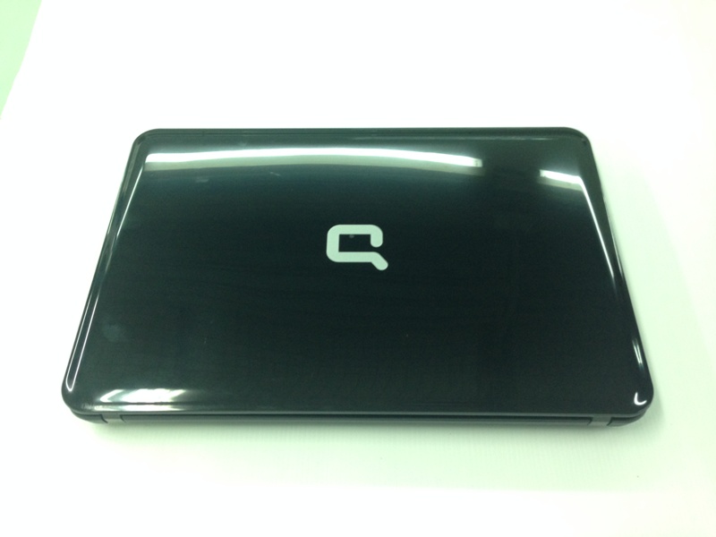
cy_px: 268
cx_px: 358
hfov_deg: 55.4
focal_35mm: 33
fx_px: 683
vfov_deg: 42.9
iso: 125
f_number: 2.4
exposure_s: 1/20
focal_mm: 4.12
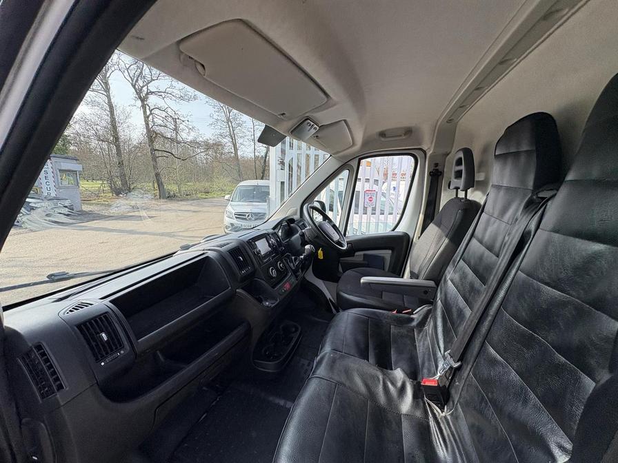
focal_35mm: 14
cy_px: 232
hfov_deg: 102.1
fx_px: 250
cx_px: 309
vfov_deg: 85.7
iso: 50
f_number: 2.2
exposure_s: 1/412
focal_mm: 2.22
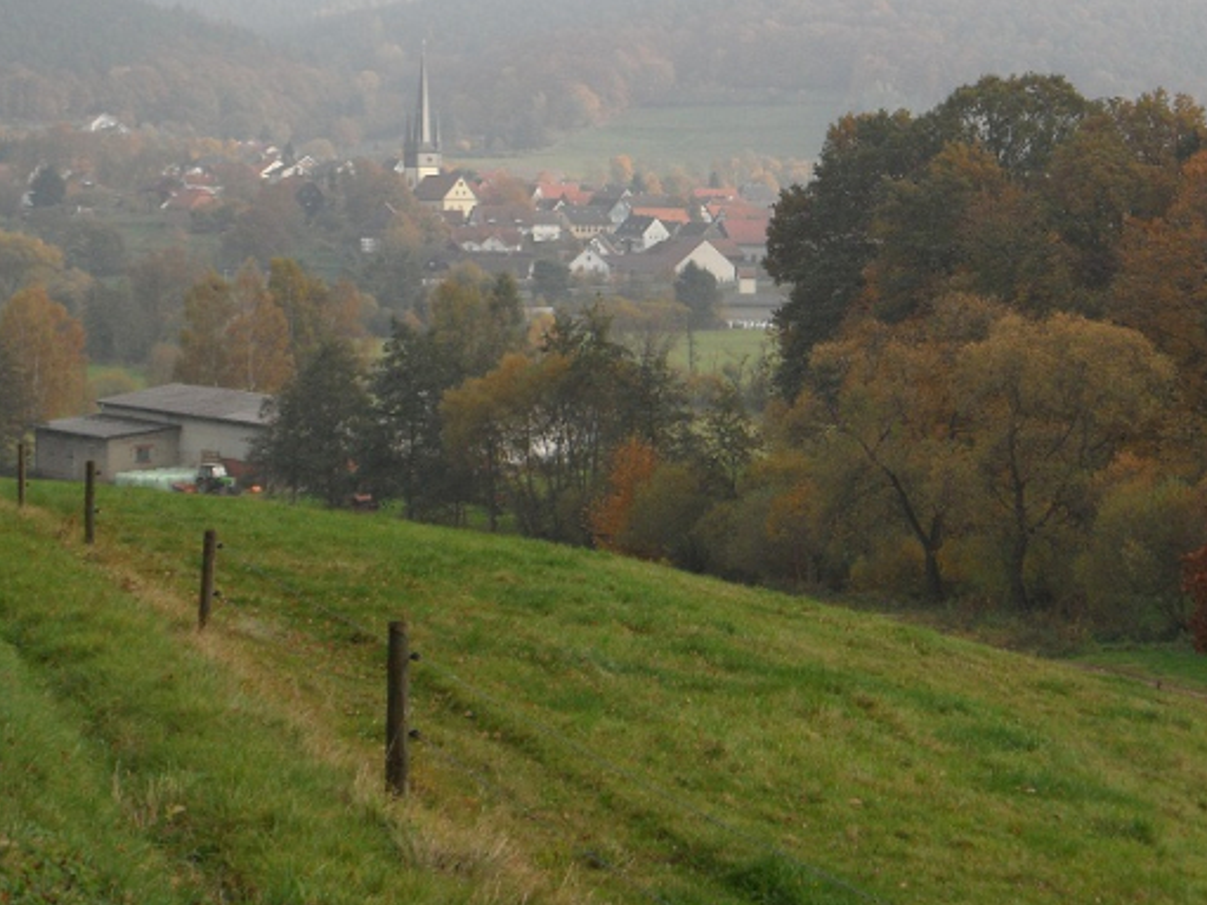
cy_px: 241
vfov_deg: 15.7
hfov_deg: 20.8
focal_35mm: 94
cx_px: 744
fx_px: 3277
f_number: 4
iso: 80
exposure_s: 1/250
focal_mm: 10.3
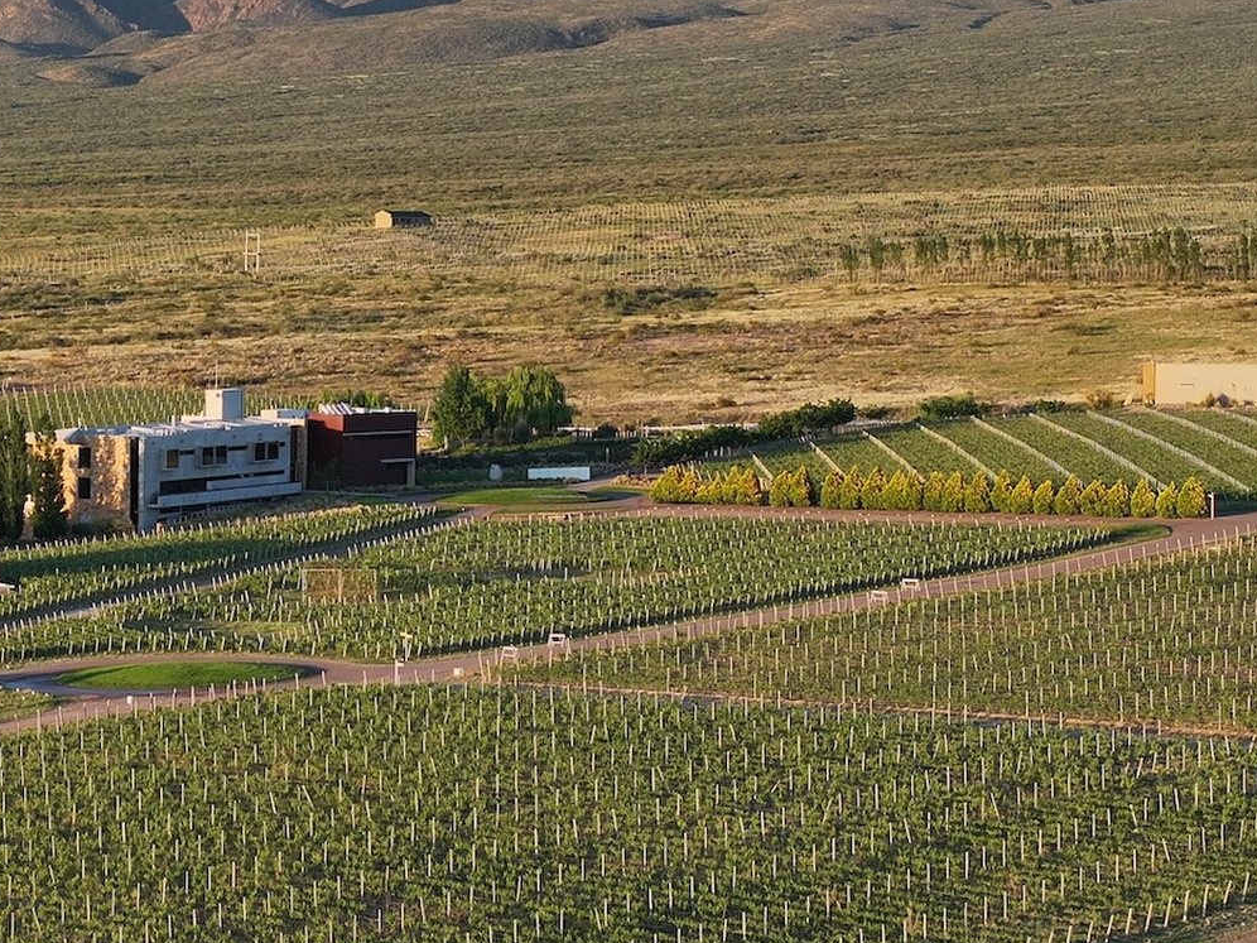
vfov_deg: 10.3
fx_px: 5229
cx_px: 163
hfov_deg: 13.6
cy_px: 218
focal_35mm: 144
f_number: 2.8
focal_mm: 19.35
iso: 130
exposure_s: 1/500
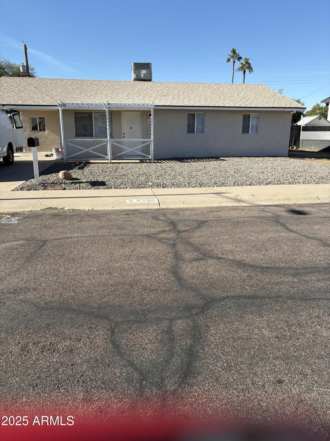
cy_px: 220
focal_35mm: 26
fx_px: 330
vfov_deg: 67.3
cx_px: 165
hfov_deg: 53.1
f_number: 1.6
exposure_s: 1/2865
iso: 50
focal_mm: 5.96
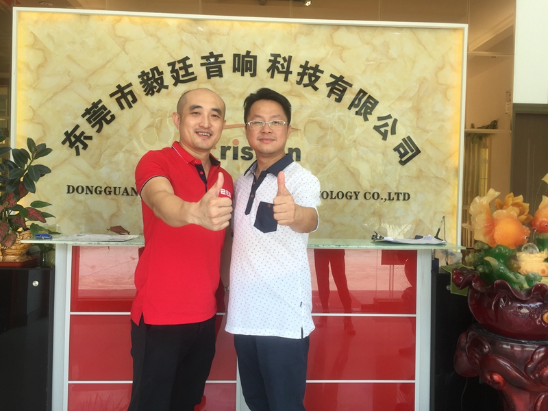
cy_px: 206
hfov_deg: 61.7
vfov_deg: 48.2
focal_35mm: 29
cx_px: 274
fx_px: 459
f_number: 2.2
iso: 32
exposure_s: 1/106
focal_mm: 4.15
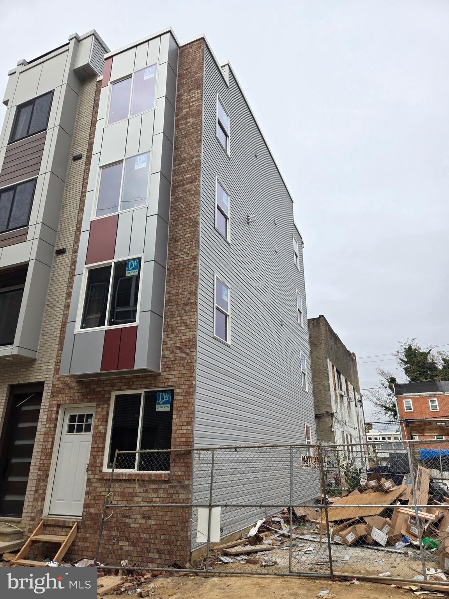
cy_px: 300
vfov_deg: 73.9
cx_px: 224
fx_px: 398
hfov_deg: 58.9
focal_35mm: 23
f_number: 1.8
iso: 25
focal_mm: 5.4
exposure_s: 1/1406
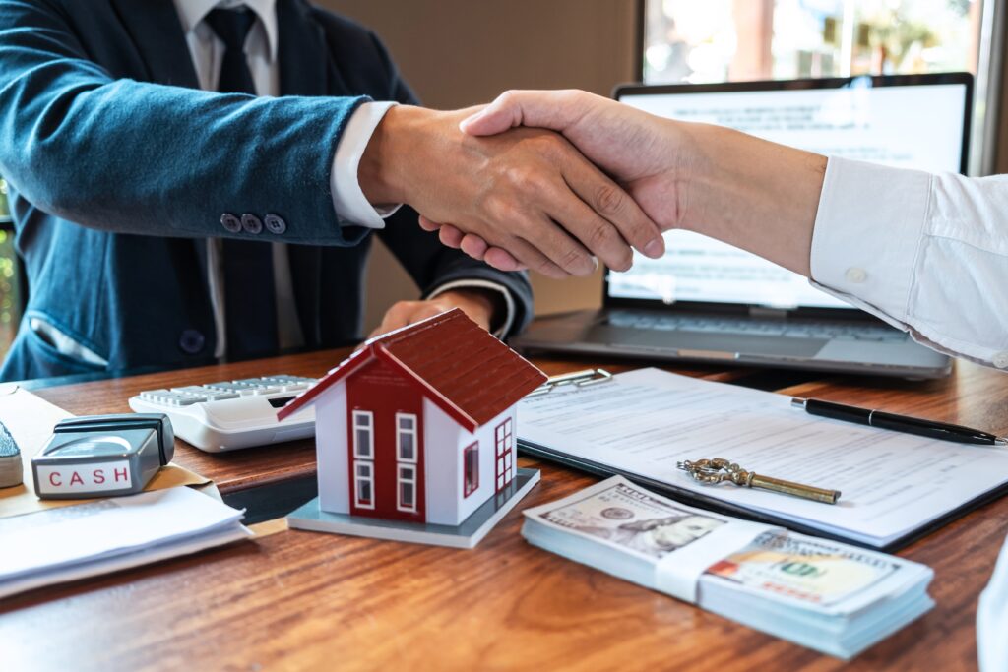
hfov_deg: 54.4
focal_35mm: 35
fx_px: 980
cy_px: 336
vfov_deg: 37.9
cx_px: 504
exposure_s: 1/100
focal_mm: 23.3
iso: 400
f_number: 3.2
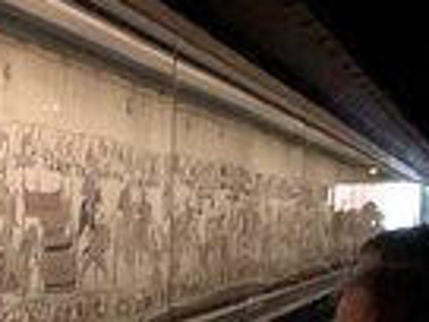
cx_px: -44
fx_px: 1636
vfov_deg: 10.8
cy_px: 474
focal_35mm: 132
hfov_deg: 14.6
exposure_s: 1/5
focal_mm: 3.99
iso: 100
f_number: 1.8
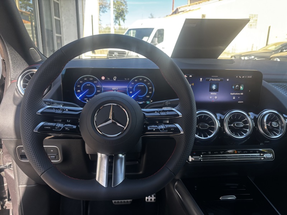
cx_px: 144
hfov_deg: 67.3
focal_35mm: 26
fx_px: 216
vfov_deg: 53.1
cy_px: 108
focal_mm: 5.96
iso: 40
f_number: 1.6
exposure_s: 1/121
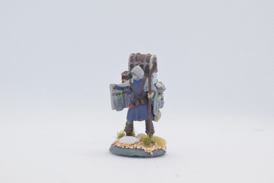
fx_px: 628
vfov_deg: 16.6
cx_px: 137
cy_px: 92
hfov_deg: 24.6
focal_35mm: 82
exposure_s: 1/125
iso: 800
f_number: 11
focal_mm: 55
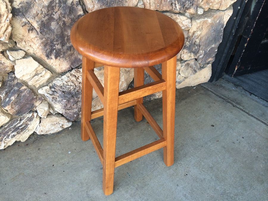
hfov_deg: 60.0
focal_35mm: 30
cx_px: 134
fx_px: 232
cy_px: 100
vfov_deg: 46.8
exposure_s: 1/60
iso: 40
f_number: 2.2
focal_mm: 4.12
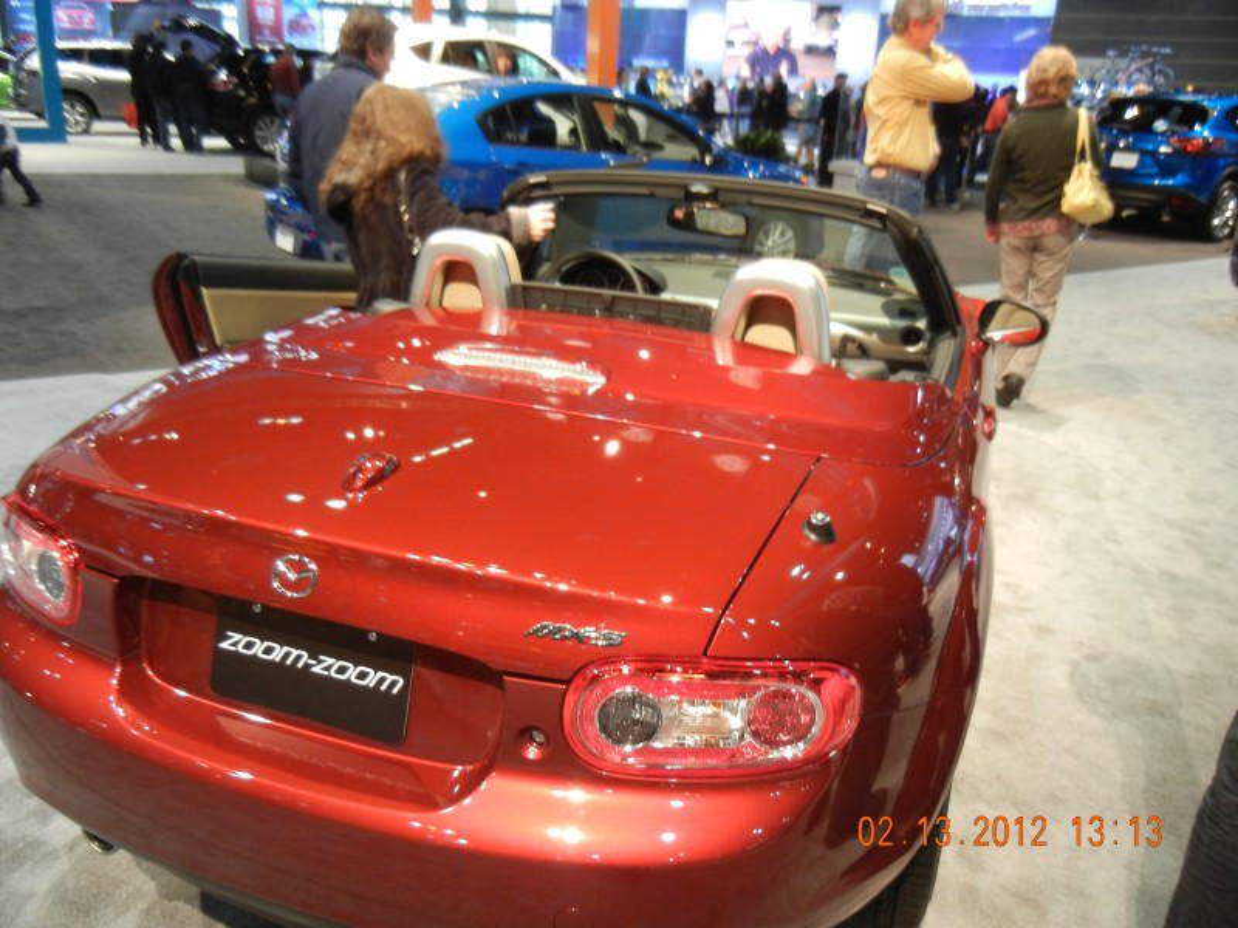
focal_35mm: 30
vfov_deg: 46.8
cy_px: 464
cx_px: 619
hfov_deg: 60.0
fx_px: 1073
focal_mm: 5.4
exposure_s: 1/35.2
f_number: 3.5
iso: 400
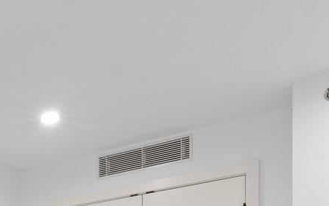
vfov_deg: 17.0
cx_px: -127
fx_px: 592
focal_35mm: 66
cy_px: 346
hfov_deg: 25.5
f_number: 14
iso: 200
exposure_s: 1/1.67
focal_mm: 14
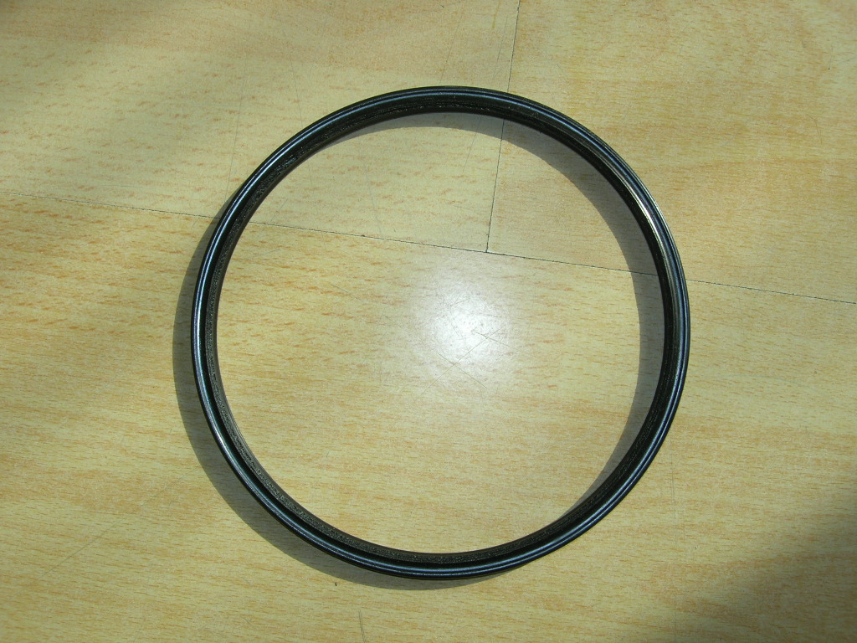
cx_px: 428
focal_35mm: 38
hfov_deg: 49.0
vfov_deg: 37.7
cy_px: 322
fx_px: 941
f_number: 4.8
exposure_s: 1/246
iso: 64
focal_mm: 7.8
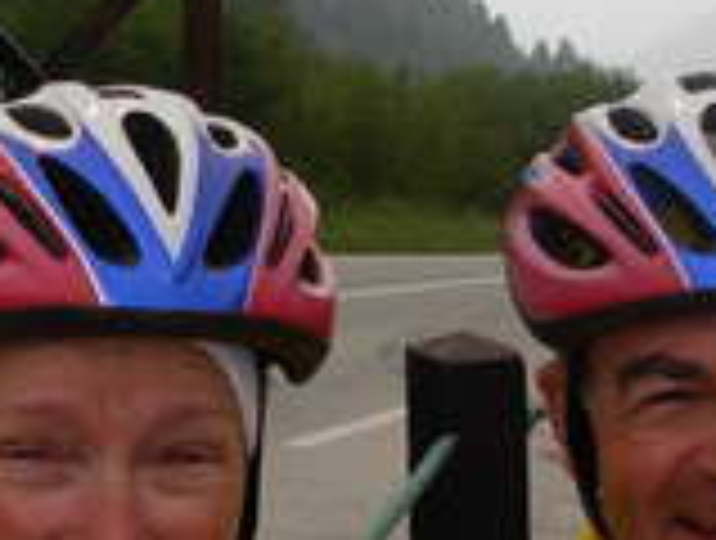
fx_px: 2965
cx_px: -27
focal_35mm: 143
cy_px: 162
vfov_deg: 10.4
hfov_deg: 13.5
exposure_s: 1/322
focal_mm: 6.3
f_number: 2.9
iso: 79
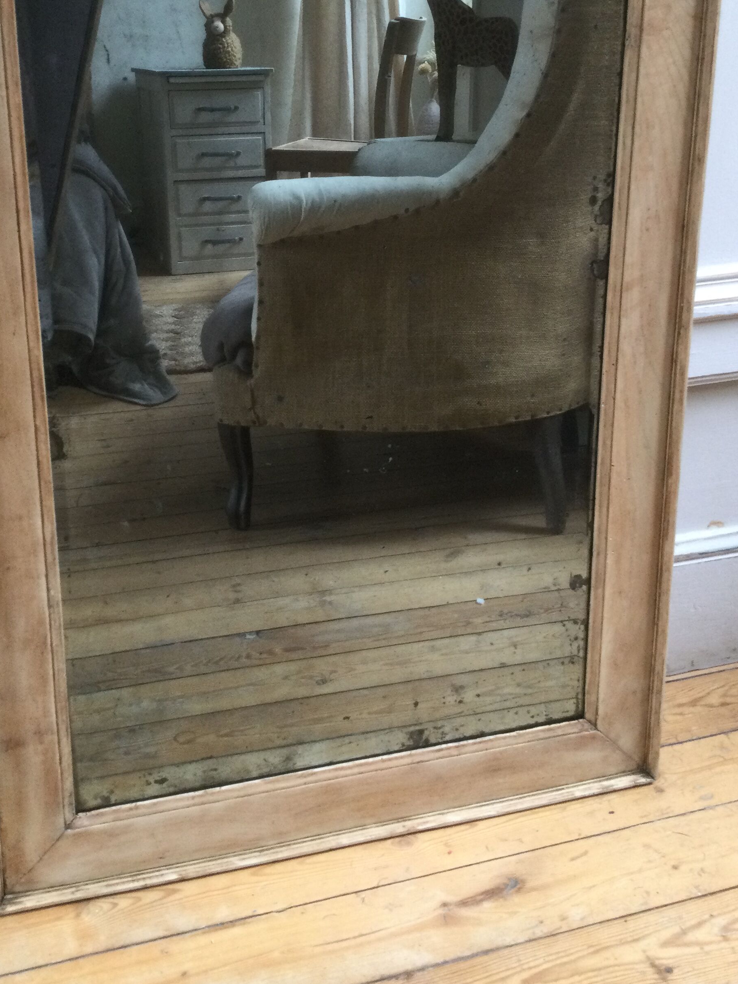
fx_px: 1194
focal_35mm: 42
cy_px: 332
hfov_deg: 34.2
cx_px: 296
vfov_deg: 44.2
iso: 125
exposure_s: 1/33
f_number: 2.4
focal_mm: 3.3
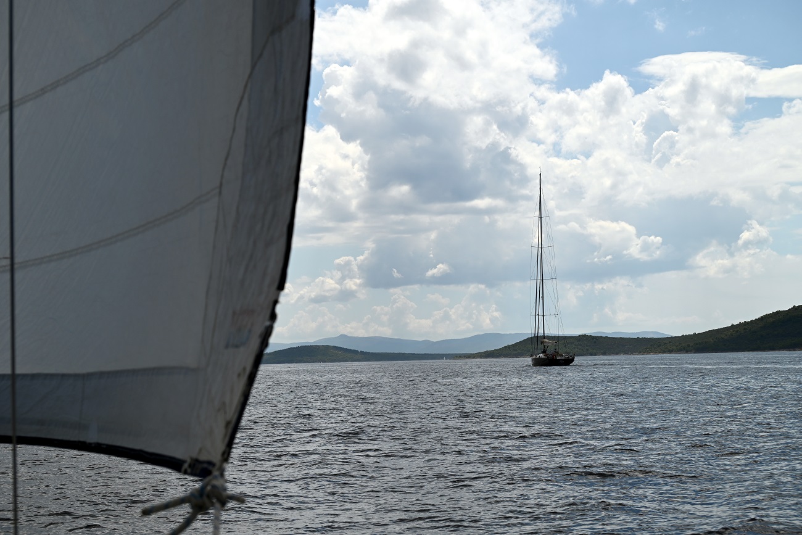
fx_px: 1560
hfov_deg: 28.8
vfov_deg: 19.5
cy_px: 268
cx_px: 401
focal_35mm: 70
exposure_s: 1/800
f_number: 8
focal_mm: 70
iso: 100
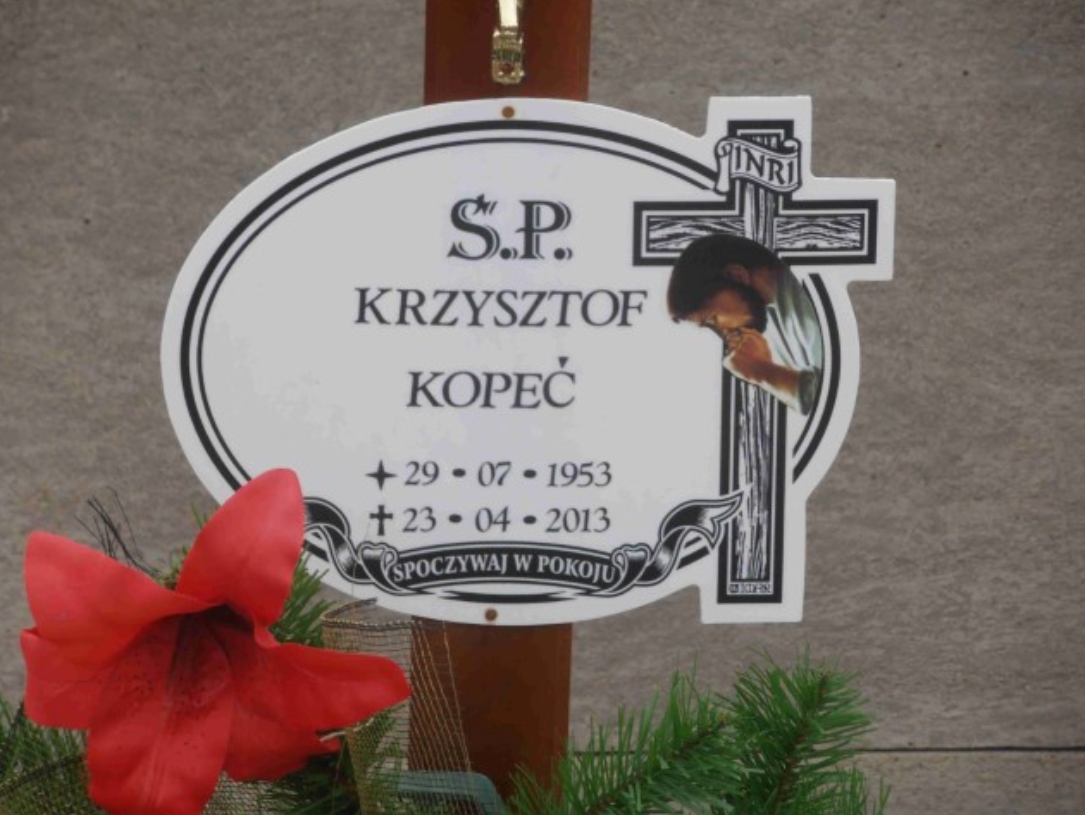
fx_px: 6303
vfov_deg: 7.4
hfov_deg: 9.8
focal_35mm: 201
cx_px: 542
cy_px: 405
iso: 100
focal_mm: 35.05
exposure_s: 1/125
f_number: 5.8
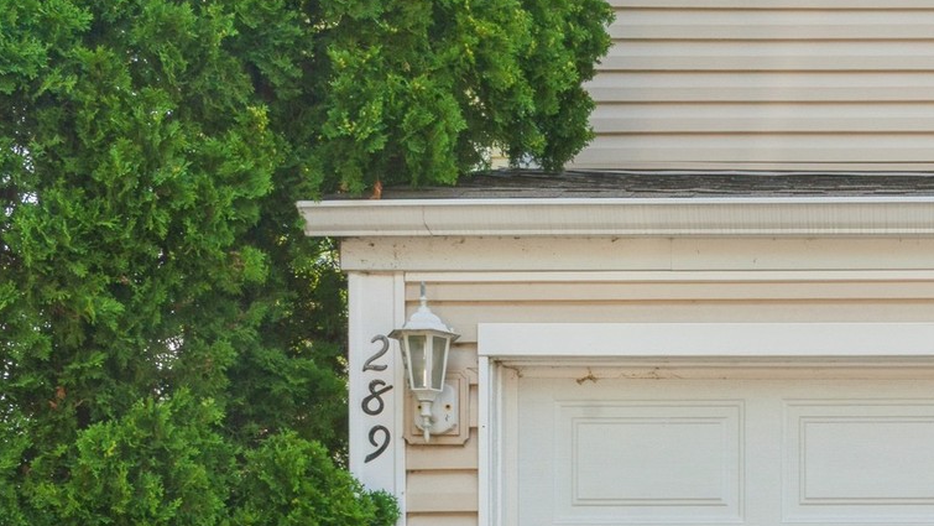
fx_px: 1783
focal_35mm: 72
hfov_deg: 27.4
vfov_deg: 16.2
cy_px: 611
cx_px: 962
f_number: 8
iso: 200
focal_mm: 32
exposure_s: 1/320
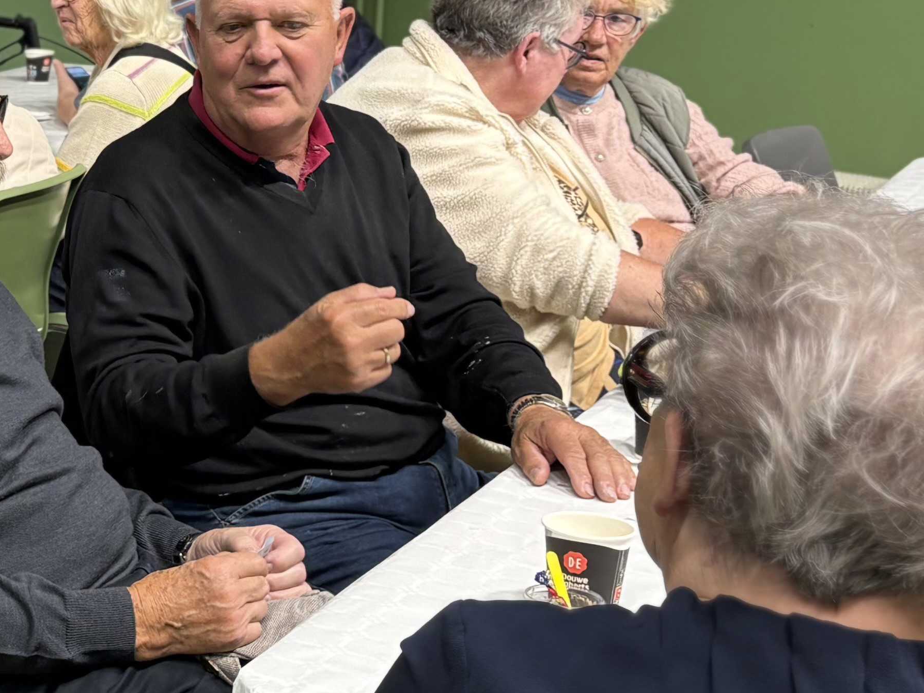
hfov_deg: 21.4
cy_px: 180
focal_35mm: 83
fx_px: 2216
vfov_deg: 17.7
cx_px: -262
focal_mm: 5.96
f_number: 1.6
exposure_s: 1/50
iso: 100
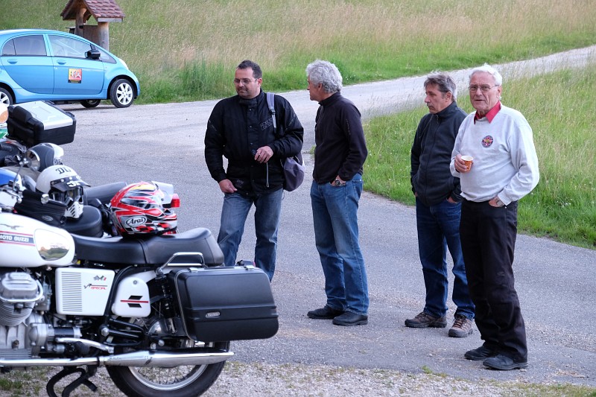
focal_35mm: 105
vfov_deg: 13.0
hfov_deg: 19.5
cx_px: 298
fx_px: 1738
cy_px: 198
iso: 1600
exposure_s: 1/52
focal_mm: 70.2
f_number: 5.3
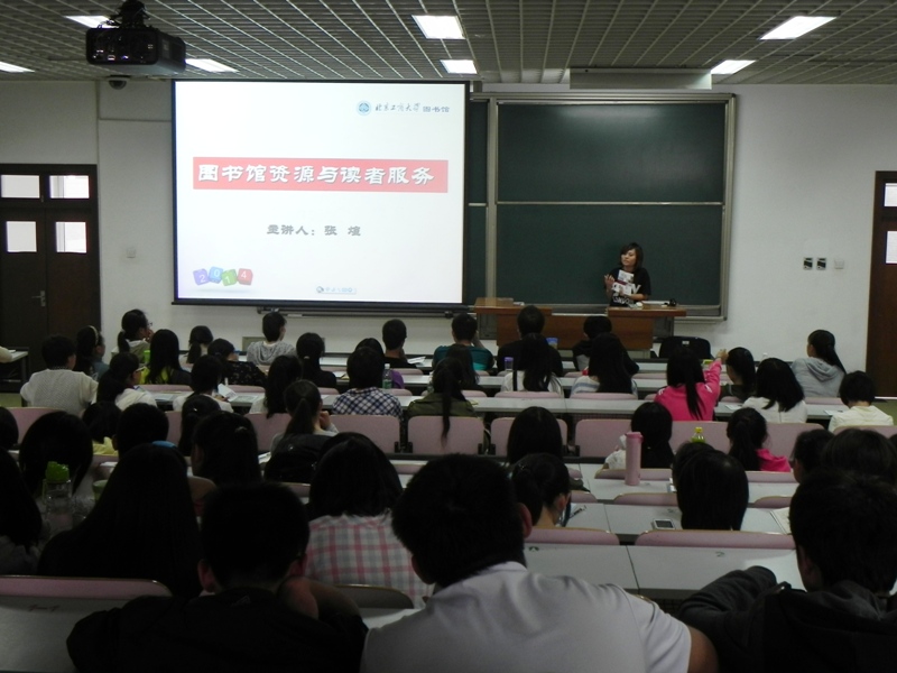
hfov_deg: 41.2
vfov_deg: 31.5
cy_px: 336
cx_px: 448
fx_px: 1192
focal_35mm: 46
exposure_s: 1/30
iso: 174
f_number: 3.2
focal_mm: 8.2
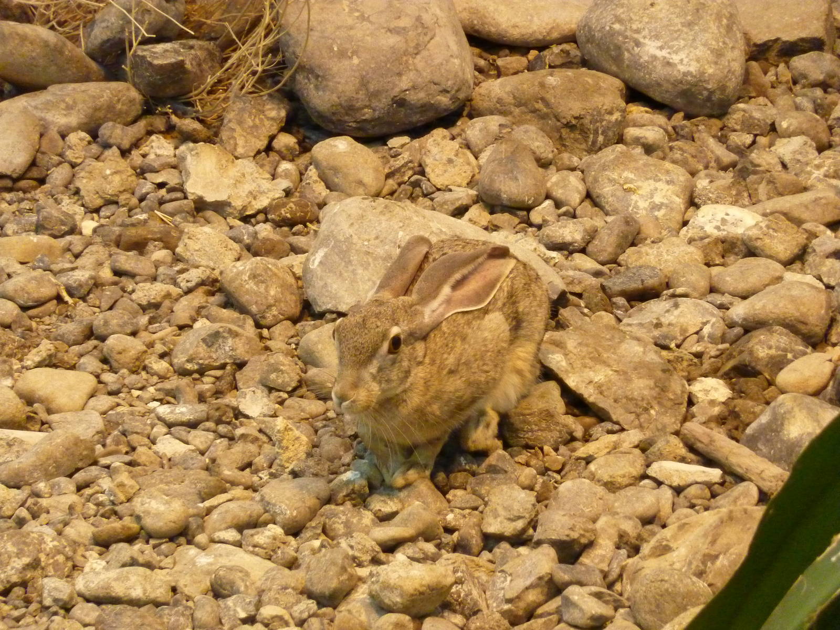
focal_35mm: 278
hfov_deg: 7.1
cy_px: 315
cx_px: 420
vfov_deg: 5.3
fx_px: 6746
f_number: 4.8
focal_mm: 45.7
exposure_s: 1/125
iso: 800
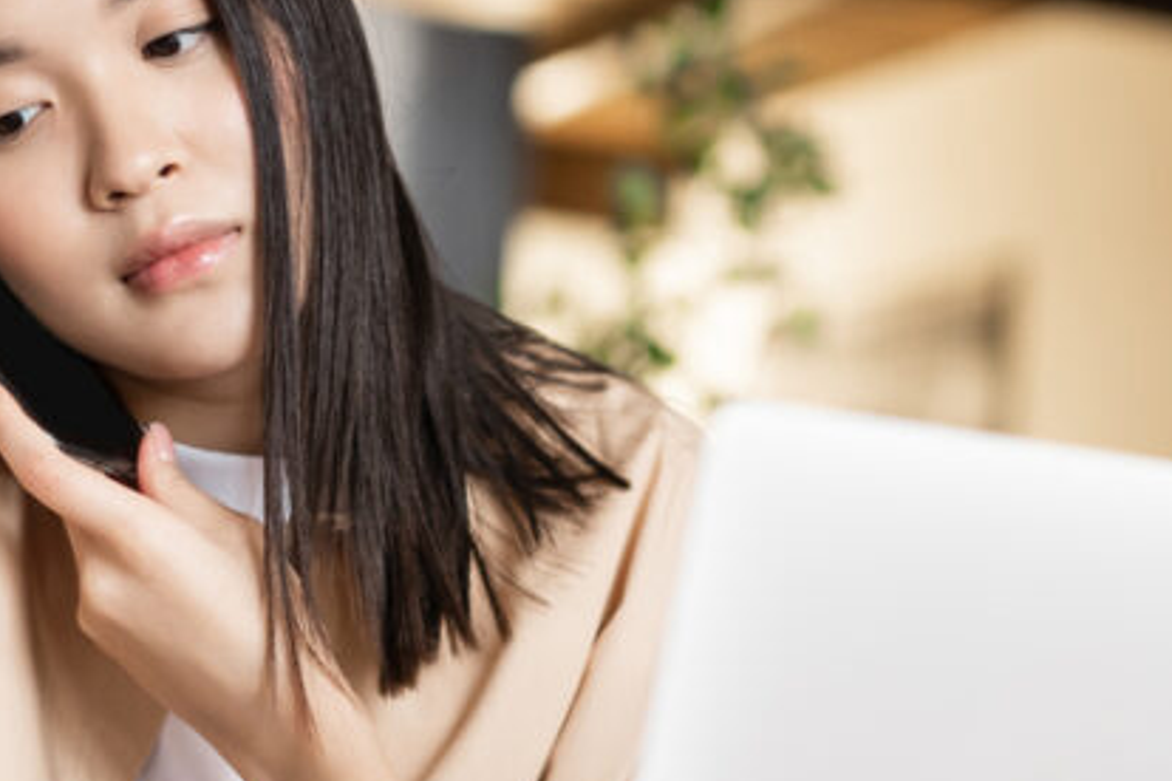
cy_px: 386
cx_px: 648
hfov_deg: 15.1
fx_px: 4427
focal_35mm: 136
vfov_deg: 10.1
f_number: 2
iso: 400
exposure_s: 1/200
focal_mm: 55
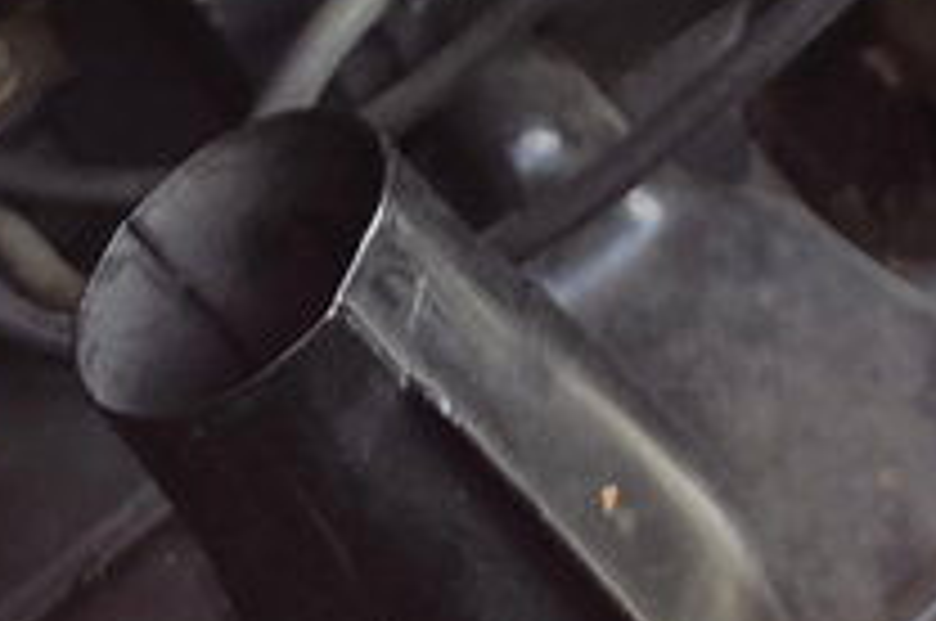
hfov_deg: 17.3
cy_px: -896
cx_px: 729
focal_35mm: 118
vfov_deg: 10.0
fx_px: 3063
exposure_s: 1/180
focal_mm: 6.3
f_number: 1.7
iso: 32
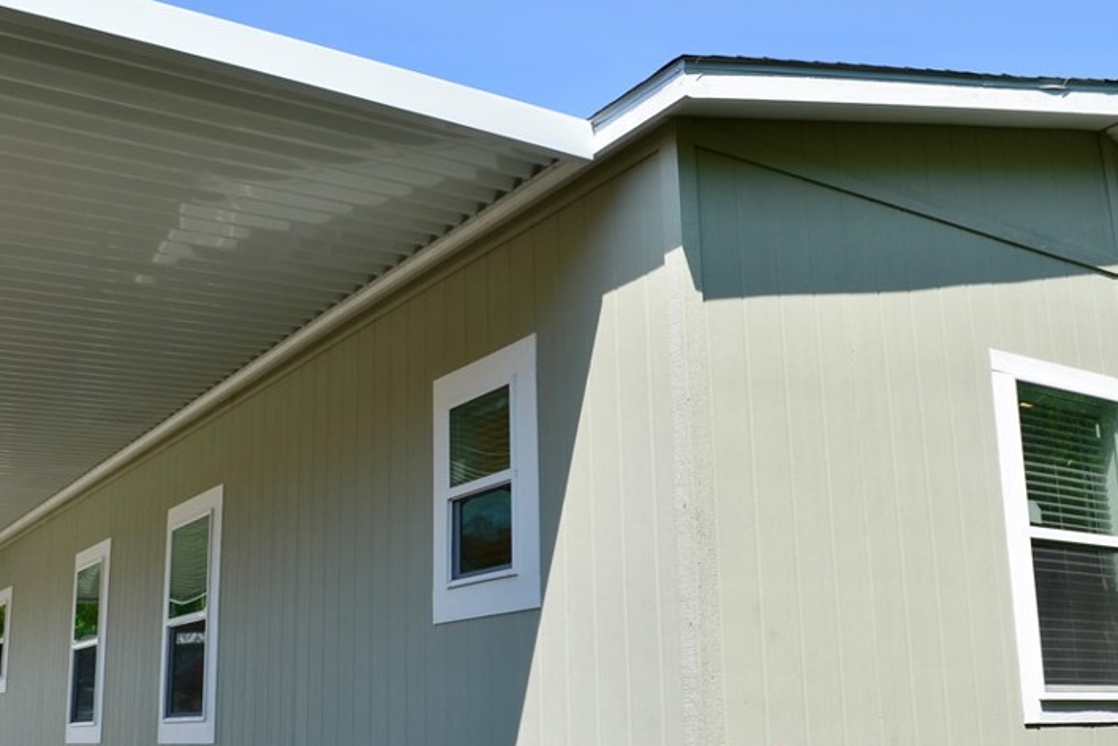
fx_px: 1212
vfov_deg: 34.2
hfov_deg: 49.3
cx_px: 468
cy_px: 436
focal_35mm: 39
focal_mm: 18
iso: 200
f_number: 6.3
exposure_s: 1/400
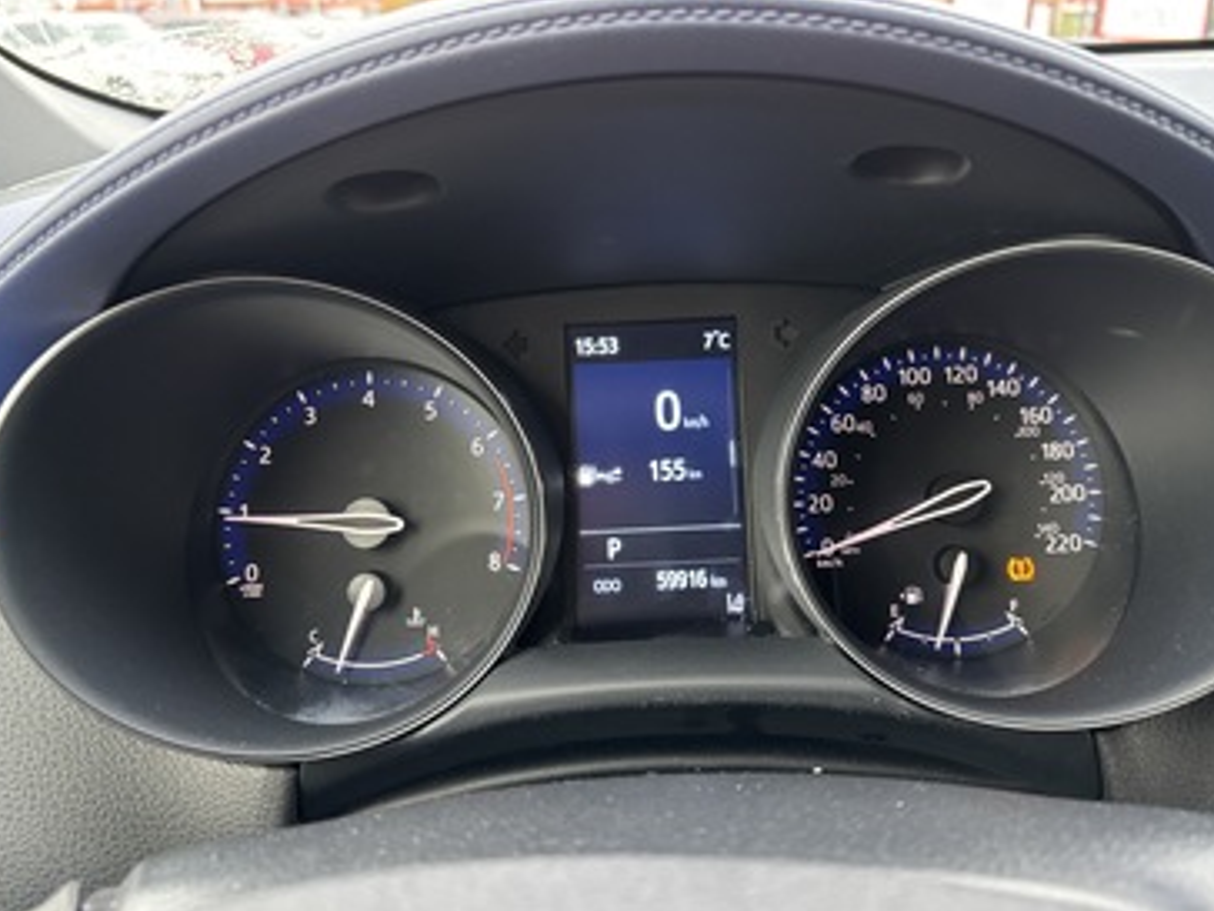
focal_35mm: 30
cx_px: 654
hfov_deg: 59.9
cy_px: 435
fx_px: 1052
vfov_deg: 46.8
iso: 400
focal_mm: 5.96
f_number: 1.6
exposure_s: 1/41
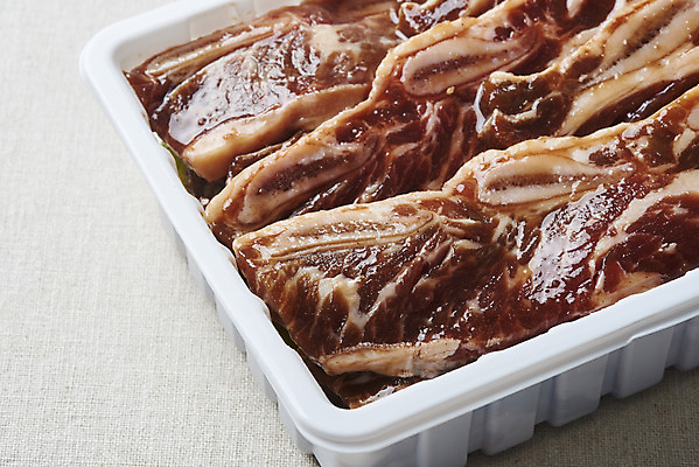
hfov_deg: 19.4
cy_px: 234
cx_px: 350
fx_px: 2040
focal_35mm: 105
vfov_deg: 13.1
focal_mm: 105
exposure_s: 1/125
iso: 100
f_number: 20
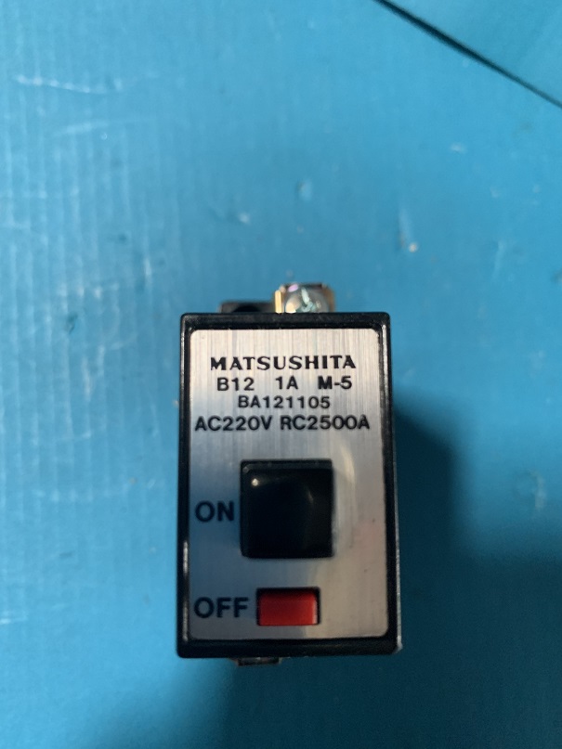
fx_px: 563
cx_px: 281
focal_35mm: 26
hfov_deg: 53.1
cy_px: 374
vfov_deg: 67.3
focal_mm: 4.25
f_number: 1.8
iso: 400
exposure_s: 1/53
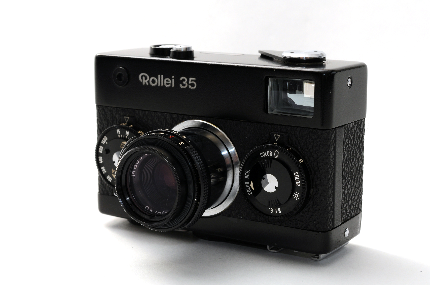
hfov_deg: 24.6
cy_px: 142
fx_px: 984
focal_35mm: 82
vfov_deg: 16.5
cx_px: 215
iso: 200
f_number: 14
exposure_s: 1/200
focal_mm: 55
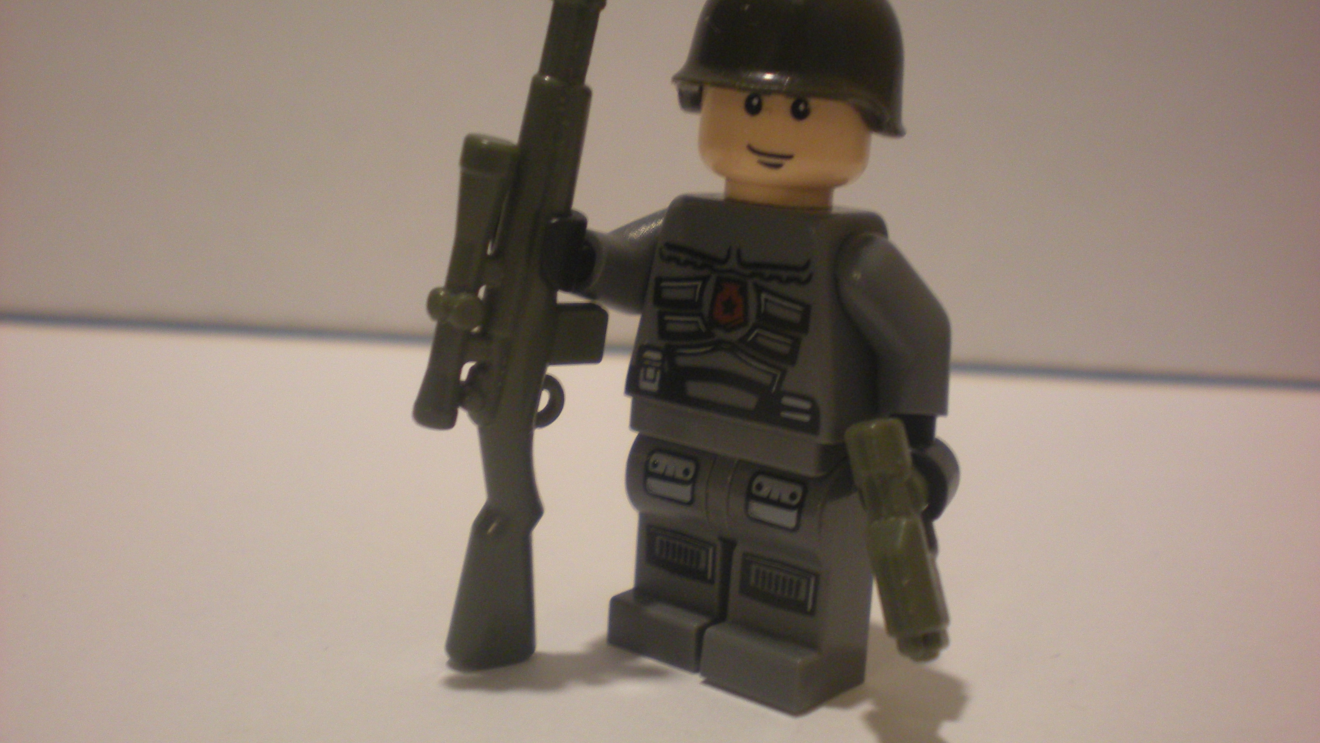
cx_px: 660
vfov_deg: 24.9
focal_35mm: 48
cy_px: 397
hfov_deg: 42.9
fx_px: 1680
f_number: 3.5
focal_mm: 7.4
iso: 205
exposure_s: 1/8
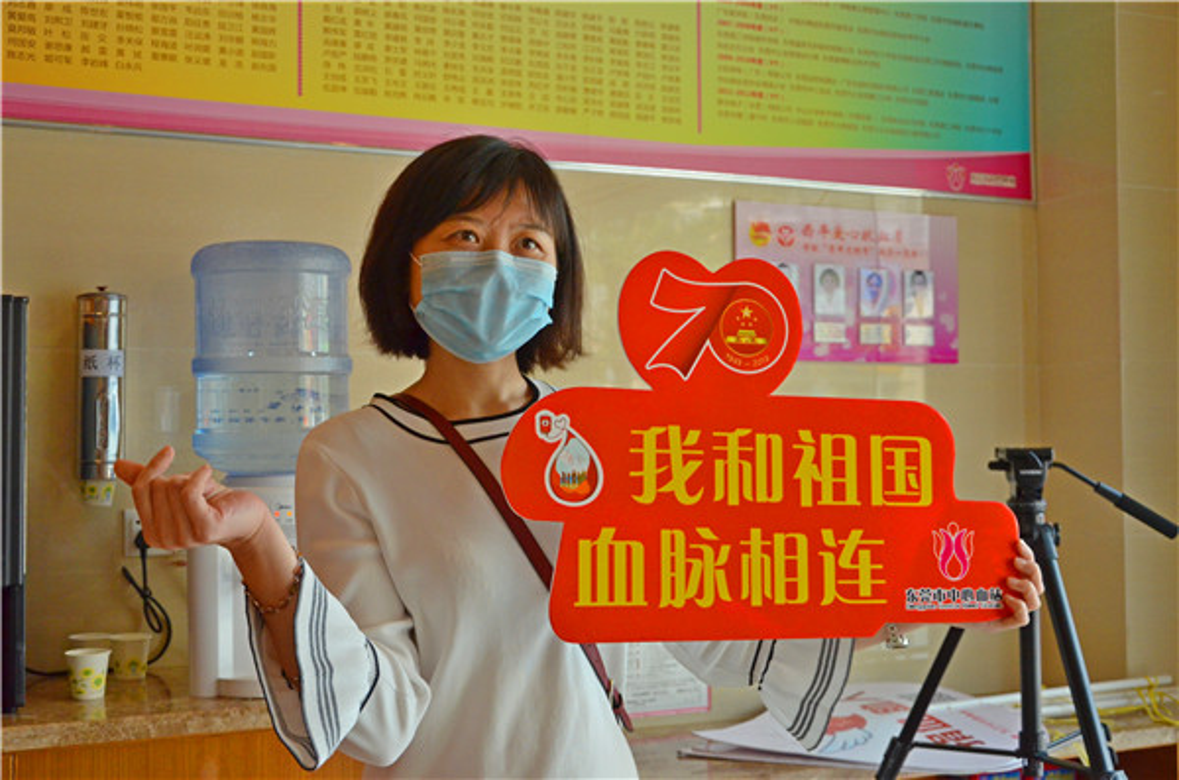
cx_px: 590
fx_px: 1372
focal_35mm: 42
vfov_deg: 31.7
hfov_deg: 46.5
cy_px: 390
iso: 1600
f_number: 4
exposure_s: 1/500
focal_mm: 28
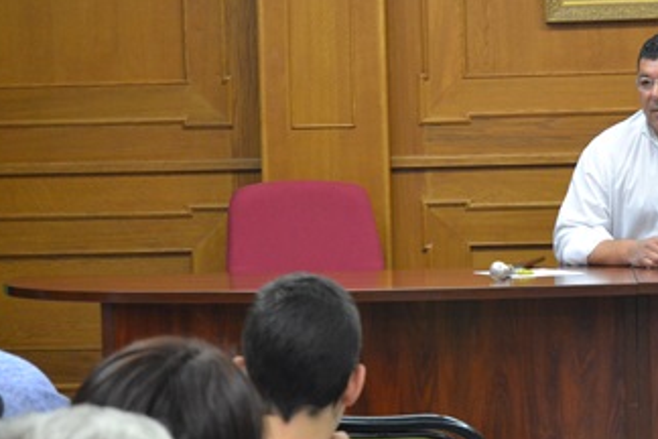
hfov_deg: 13.3
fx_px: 2795
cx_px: 595
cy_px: 205
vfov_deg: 9.0
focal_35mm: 153
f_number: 5.6
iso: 1800
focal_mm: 55
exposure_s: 1/60
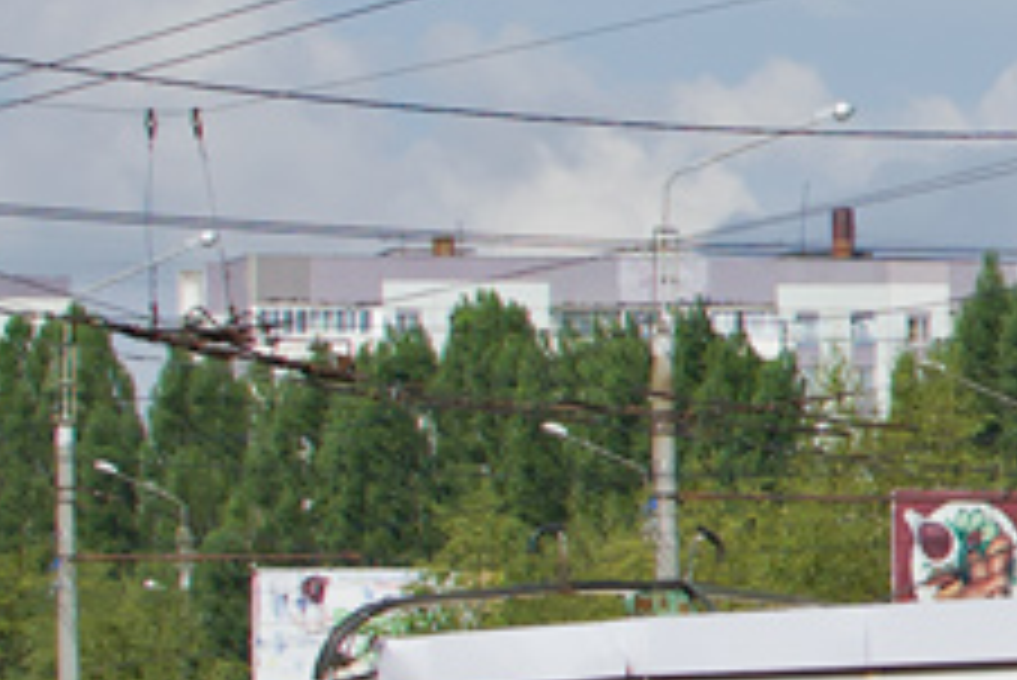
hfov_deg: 7.2
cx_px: 1845
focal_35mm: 279
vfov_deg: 4.9
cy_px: 342
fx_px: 7877
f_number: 6.3
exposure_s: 1/1000
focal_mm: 35
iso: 200
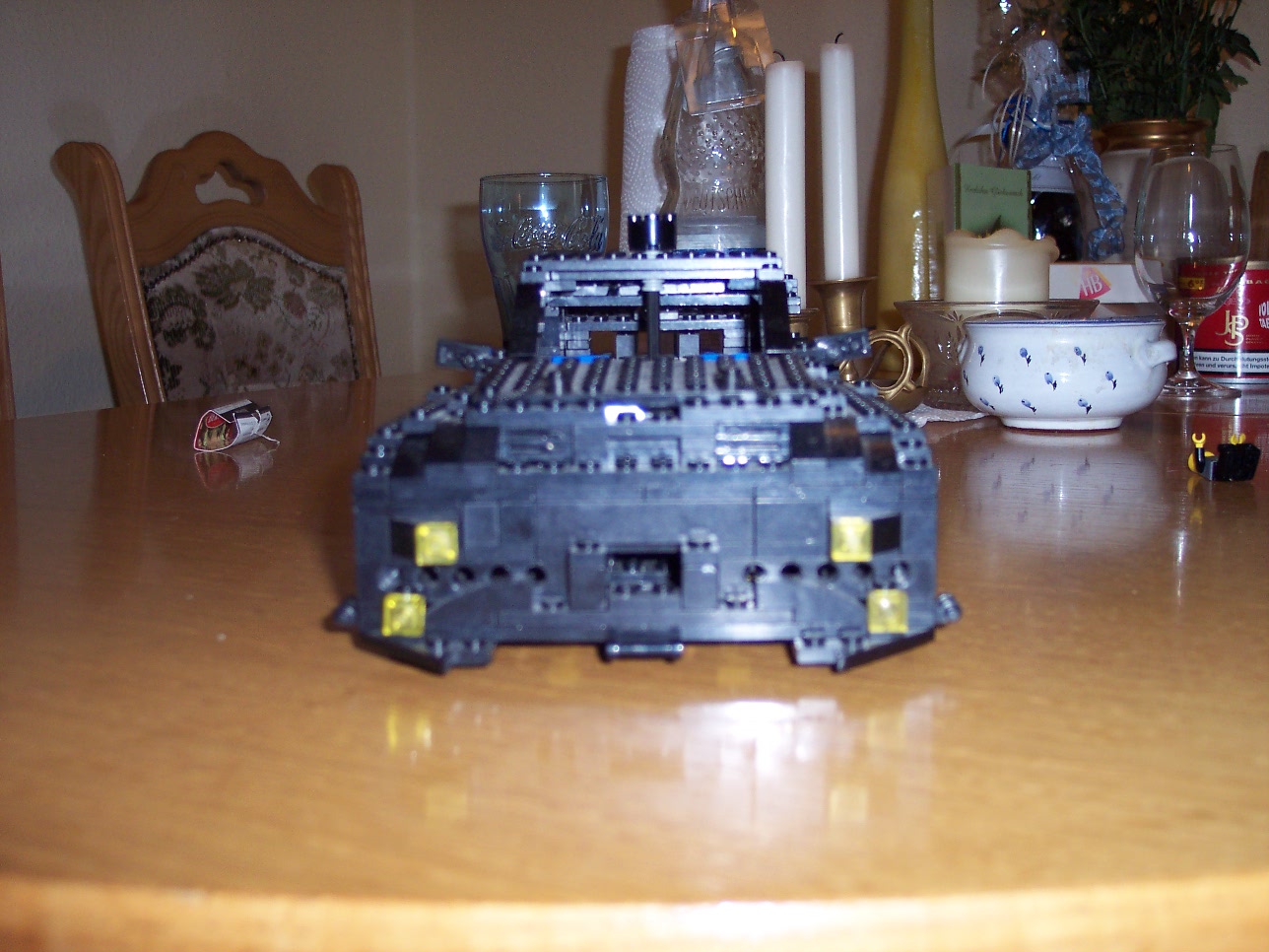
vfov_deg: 37.7
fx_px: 1393
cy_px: 476
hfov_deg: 49.0
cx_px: 634
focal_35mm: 38
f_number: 2.8
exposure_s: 1/30
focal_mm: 8
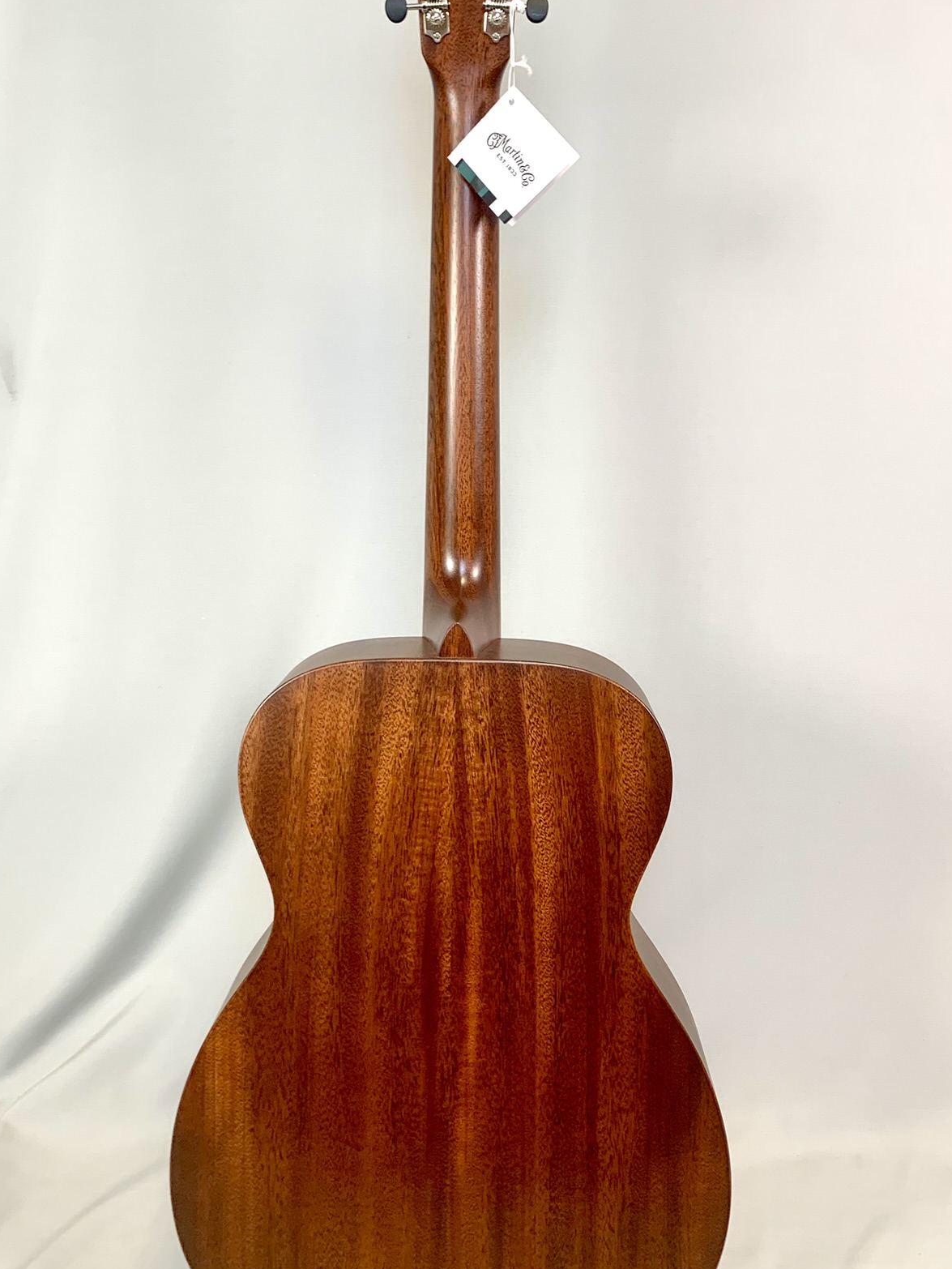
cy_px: 593
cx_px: 469
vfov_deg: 53.9
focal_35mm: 34
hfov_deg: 41.8
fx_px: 1246
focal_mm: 4.25
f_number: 1.8
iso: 64
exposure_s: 1/60
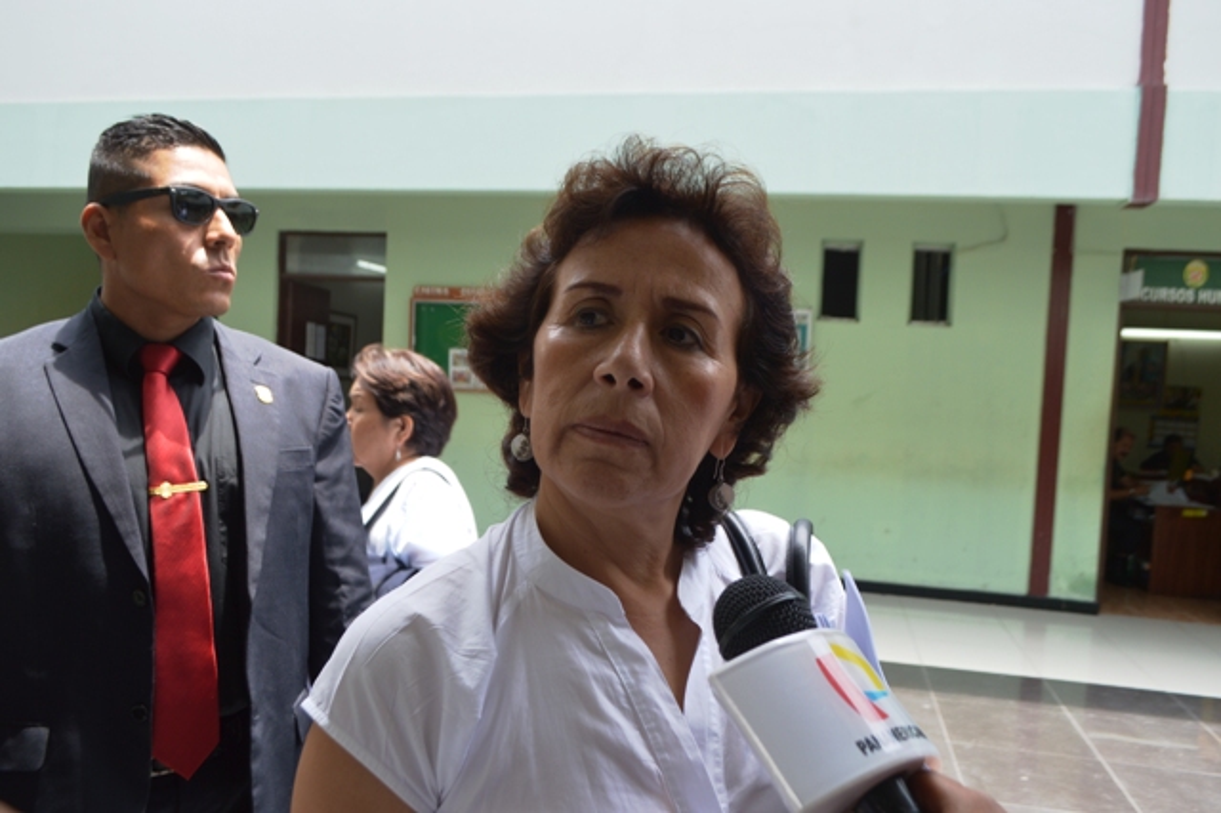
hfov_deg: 62.0
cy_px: 406
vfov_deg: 43.6
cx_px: 610
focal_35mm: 30
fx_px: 1017
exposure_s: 1/125
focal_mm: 20
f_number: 5.6
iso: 125
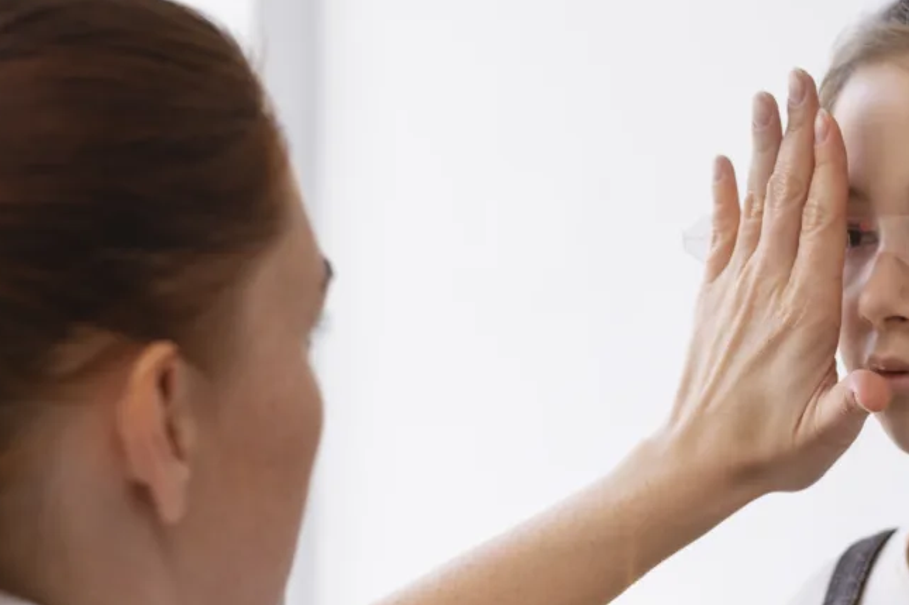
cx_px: 497
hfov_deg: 17.2
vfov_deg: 11.5
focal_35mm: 119
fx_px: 3002
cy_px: 357
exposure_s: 1/160
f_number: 3.5
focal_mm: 50
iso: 400
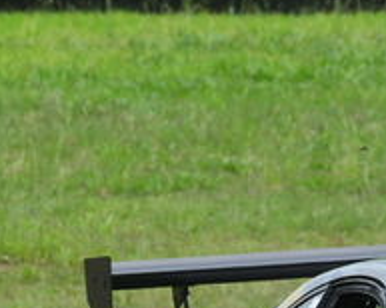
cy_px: 424
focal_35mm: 1869
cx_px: 664
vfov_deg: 0.8
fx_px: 21330
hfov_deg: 1.0
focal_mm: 320
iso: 640
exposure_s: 1/640
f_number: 13
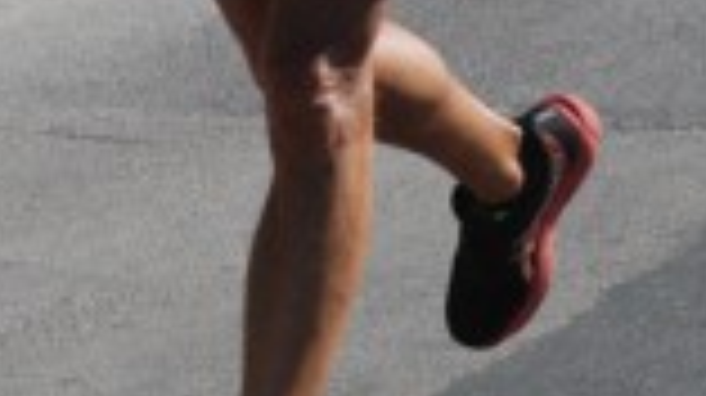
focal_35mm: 313
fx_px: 5854
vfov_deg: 3.9
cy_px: -122
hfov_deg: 6.9
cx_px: 299
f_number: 7.1
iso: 1000
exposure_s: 1/2000
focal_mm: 52
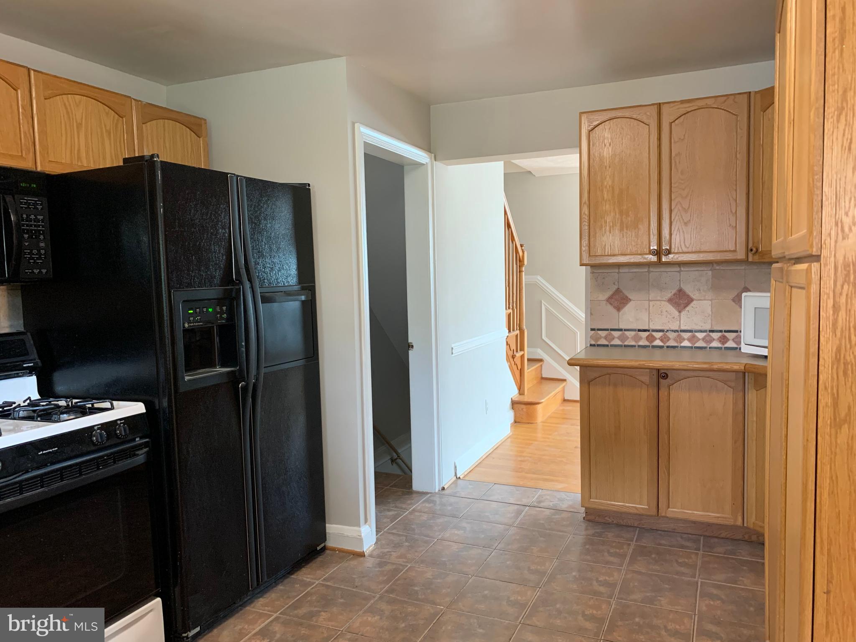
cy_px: 321
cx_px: 428
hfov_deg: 67.3
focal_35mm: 26
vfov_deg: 53.1
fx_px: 643
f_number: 1.8
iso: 320
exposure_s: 1/40
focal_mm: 4.25
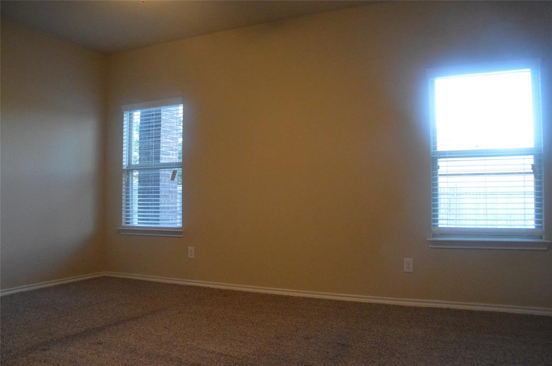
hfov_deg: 67.4
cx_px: 276
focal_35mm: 27
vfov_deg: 47.8
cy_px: 183
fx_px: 413
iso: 3200
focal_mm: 18
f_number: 6.3
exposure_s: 1/160
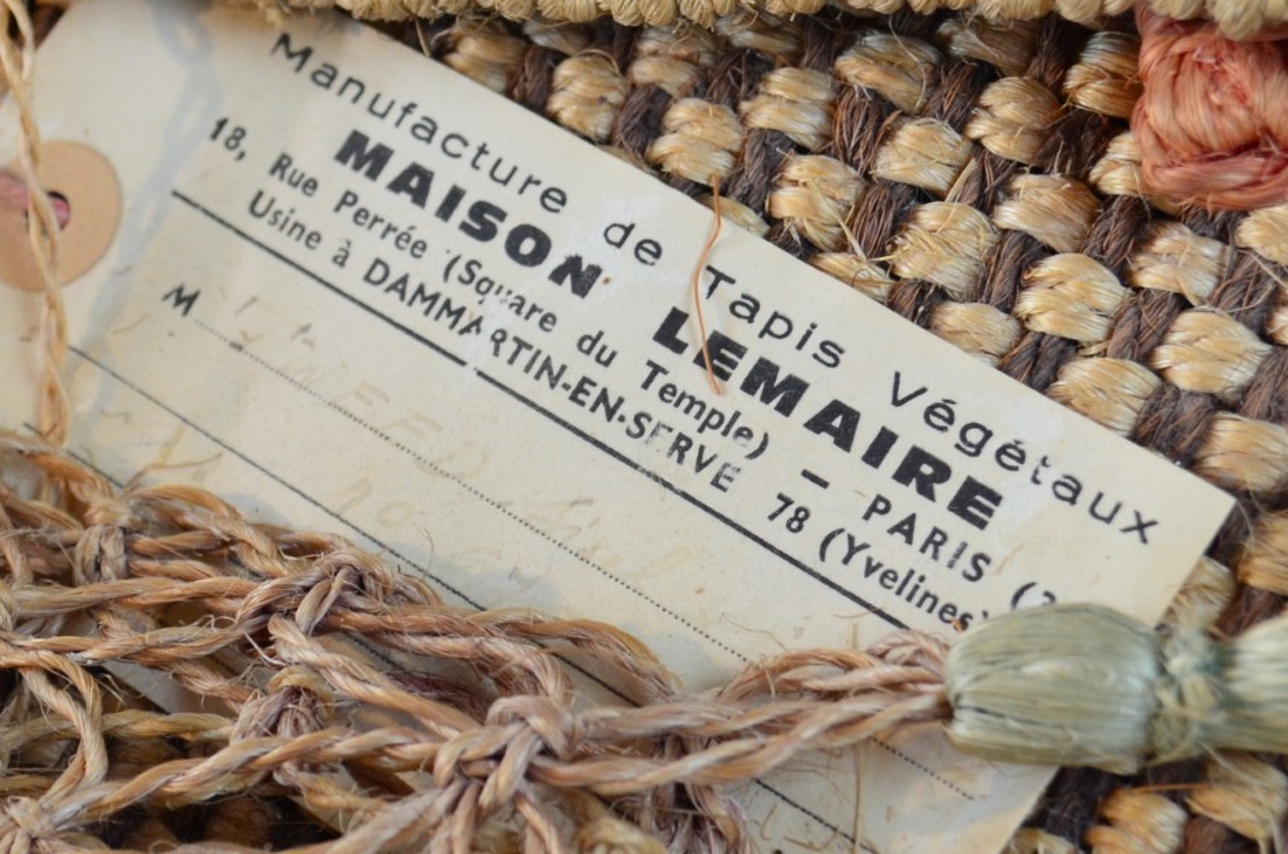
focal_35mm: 102
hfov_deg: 20.0
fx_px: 3643
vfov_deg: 13.4
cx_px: 511
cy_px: 473
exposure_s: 1/100
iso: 800
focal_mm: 32
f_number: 5
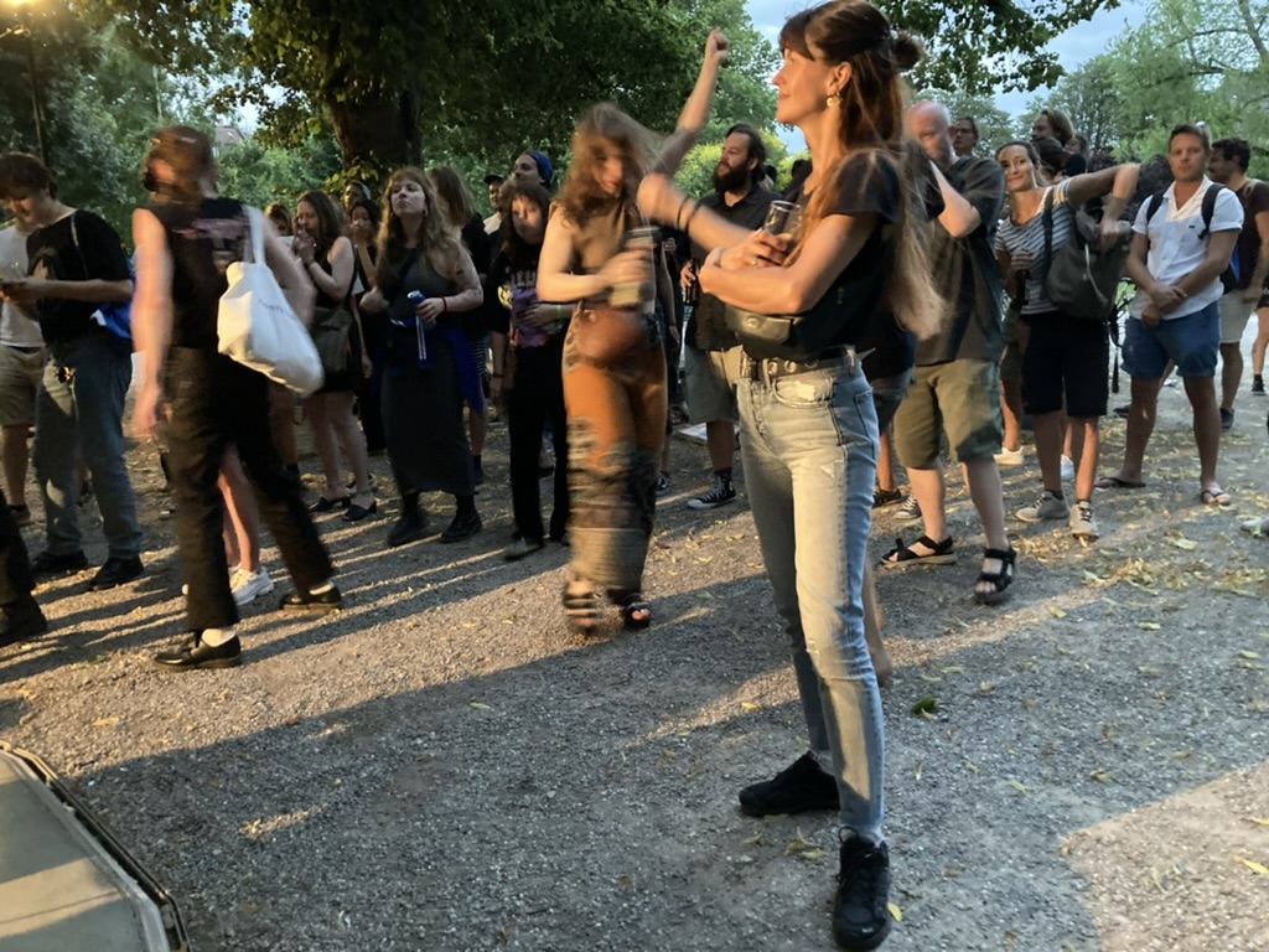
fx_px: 1026
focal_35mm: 28
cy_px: 476
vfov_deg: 49.7
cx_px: 634
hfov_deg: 63.4
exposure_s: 1/20
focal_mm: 3.99
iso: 640
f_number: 1.8
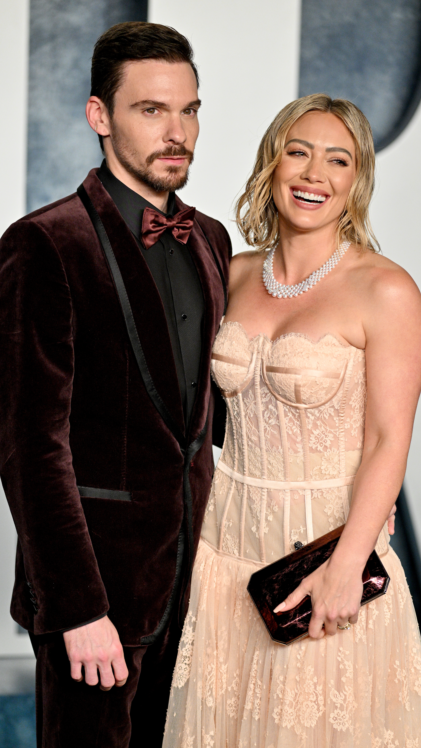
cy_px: 374
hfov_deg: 9.6
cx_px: 210
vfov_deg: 17.0
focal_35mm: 126
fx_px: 2500
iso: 2000
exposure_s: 1/1600
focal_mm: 120
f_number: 2.8
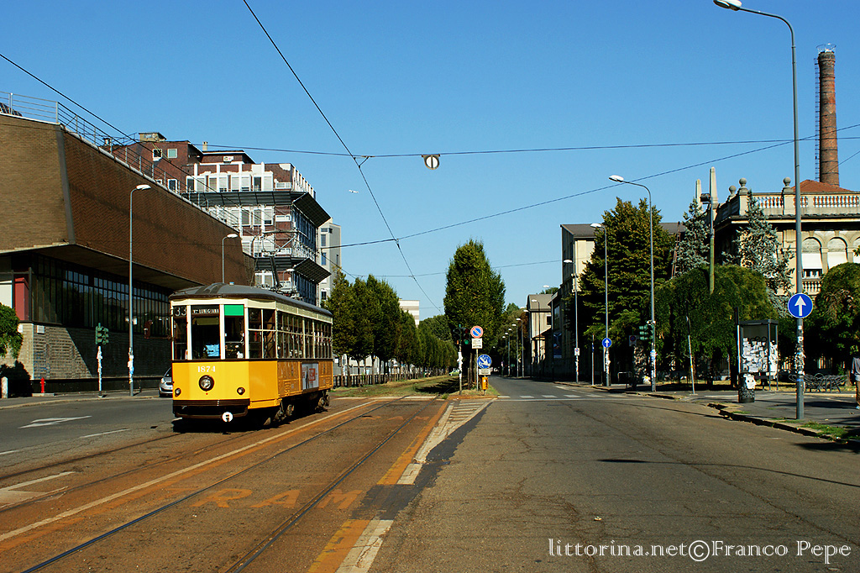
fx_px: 1075
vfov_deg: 29.8
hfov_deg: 43.6
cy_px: 286
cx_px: 430
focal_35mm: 45
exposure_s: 1/500
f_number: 9
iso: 200
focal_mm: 30
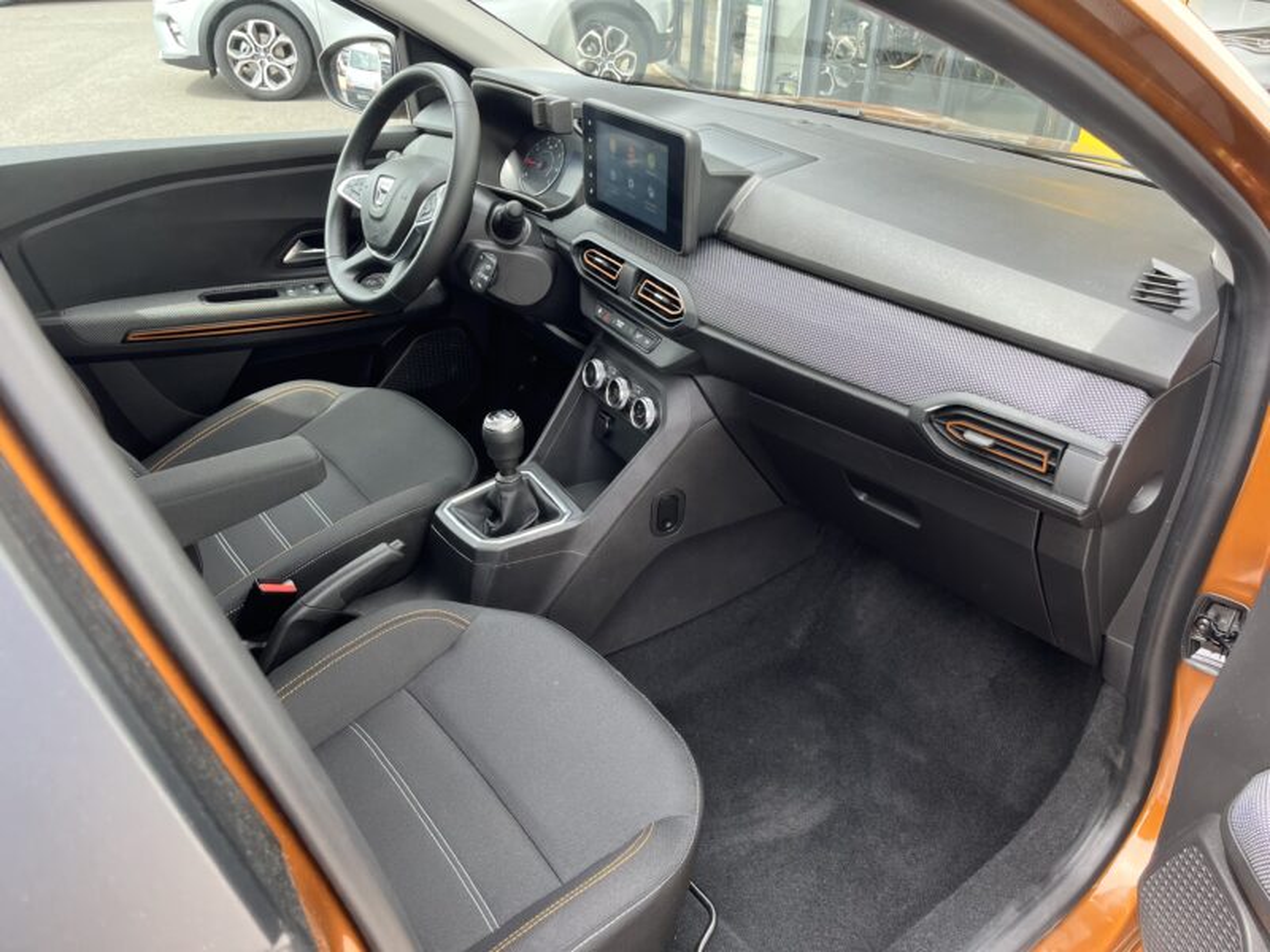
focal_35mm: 26
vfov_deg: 53.1
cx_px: 635
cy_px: 476
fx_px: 954
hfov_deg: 67.3
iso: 64
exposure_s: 1/172
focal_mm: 5.1
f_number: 1.6
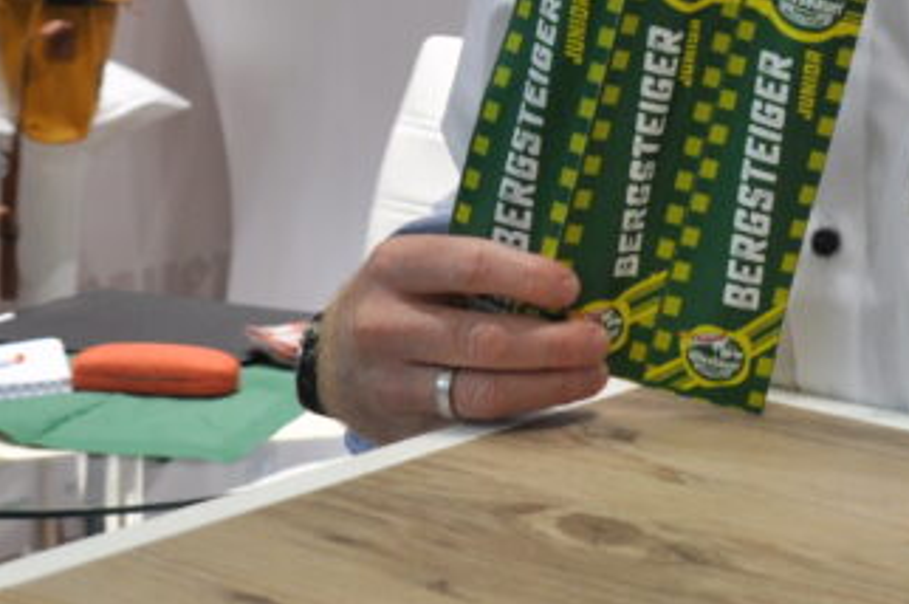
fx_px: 2649
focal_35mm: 105
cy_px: -172
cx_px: 991
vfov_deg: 12.6
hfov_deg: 18.7
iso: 400
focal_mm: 22
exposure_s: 1/100
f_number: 5
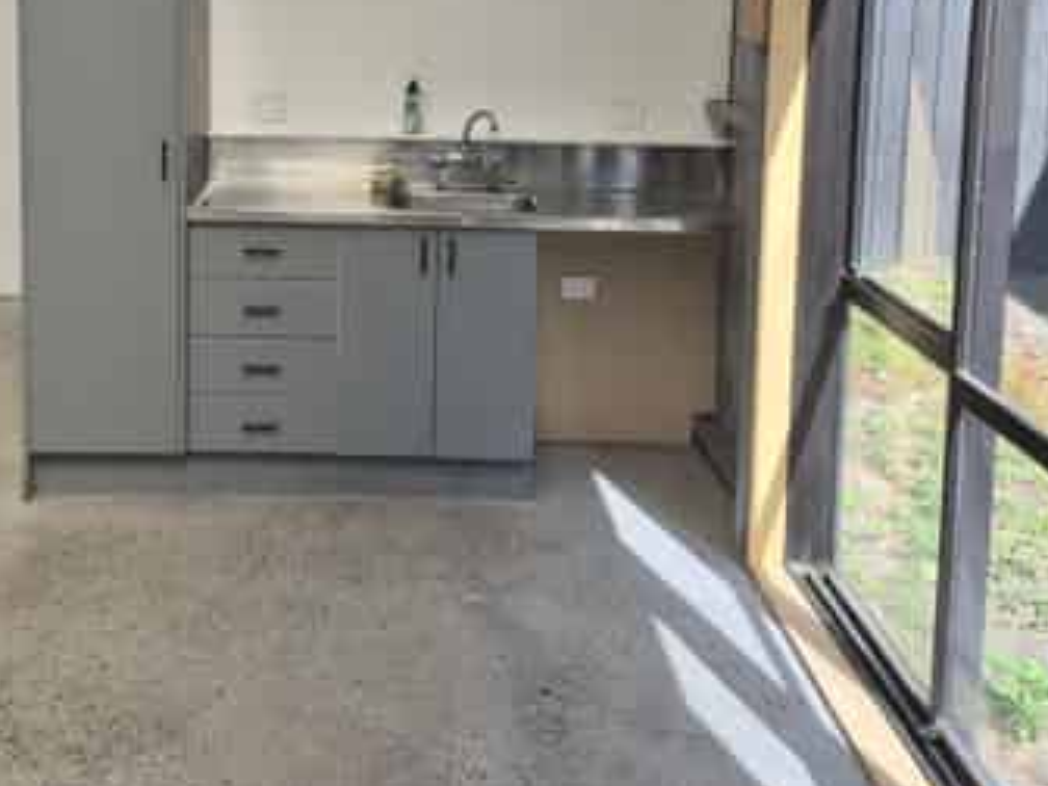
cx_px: 365
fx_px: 1362
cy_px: 151
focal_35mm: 45
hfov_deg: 41.6
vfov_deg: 31.3
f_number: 1.8
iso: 25
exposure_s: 1/189
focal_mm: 5.4
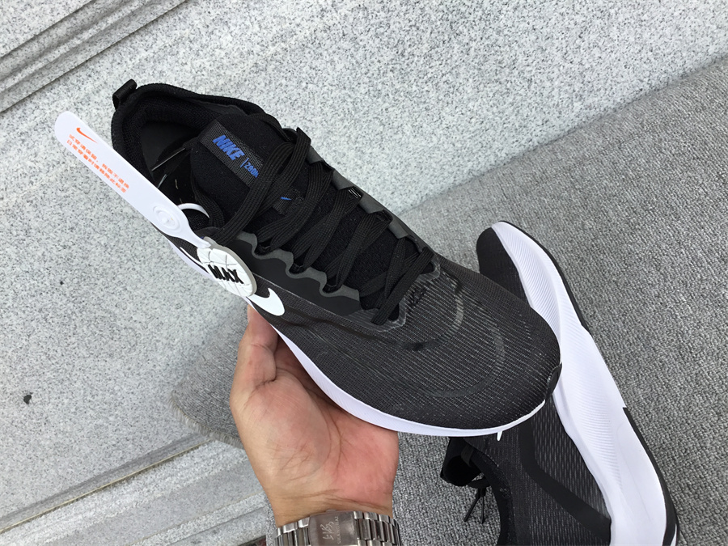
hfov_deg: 58.4
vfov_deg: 45.4
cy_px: 273
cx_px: 364
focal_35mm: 31
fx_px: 652
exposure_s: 1/314
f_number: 2.4
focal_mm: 3.3
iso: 25
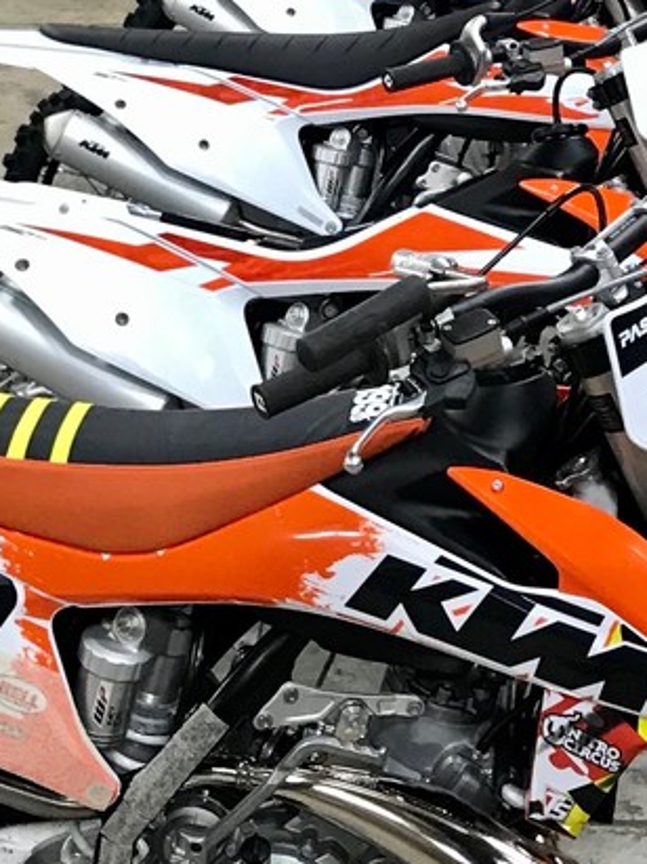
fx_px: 2718
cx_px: 405
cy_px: -53
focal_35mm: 109
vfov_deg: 17.5
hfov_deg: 13.6
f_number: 1.8
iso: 40
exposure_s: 1/30
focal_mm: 3.99
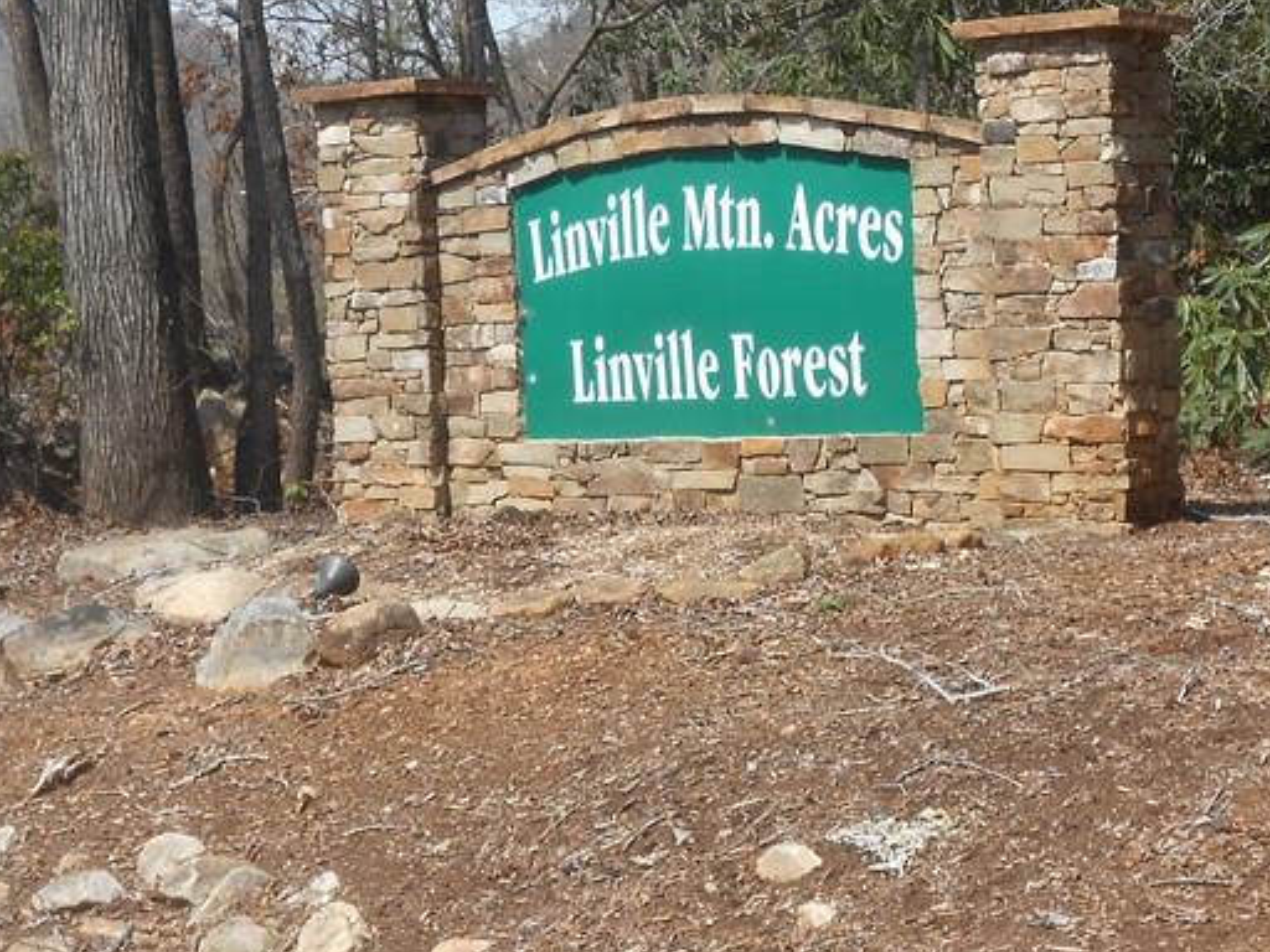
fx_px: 3229
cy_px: 369
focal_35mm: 88
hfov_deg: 22.2
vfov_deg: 16.8
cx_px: 583
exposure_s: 1/400
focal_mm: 7.8
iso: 80
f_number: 4.5
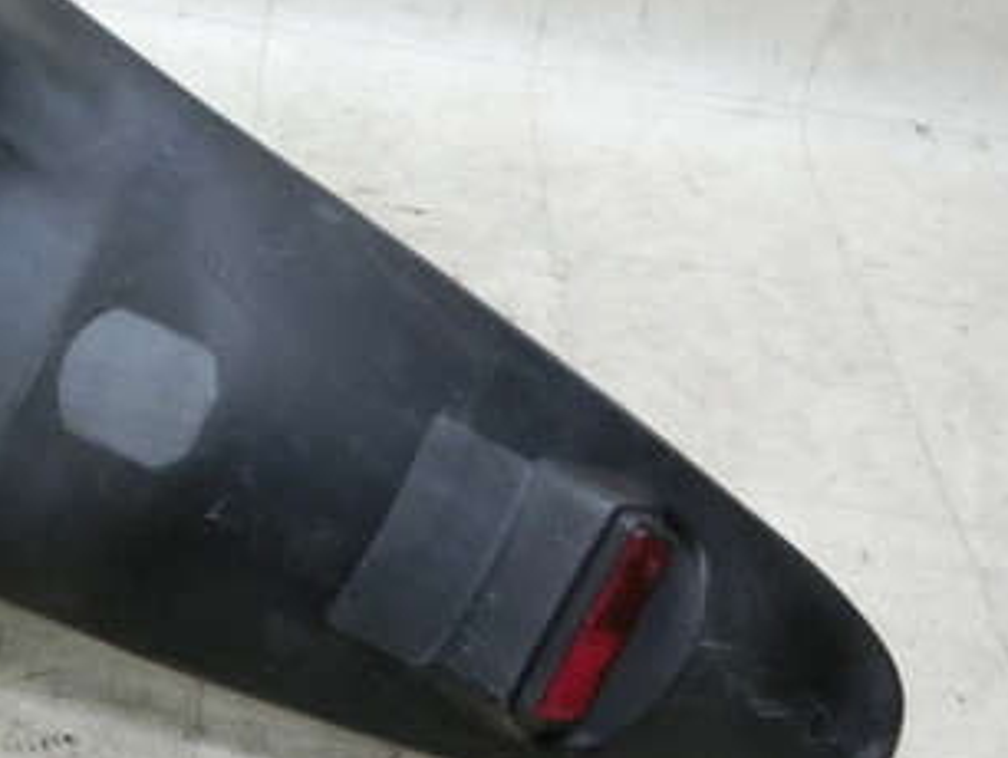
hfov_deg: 36.3
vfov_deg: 29.7
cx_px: 86
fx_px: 1428
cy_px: 359
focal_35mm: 49
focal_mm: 4.5
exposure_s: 1/80
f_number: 3.5
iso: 400
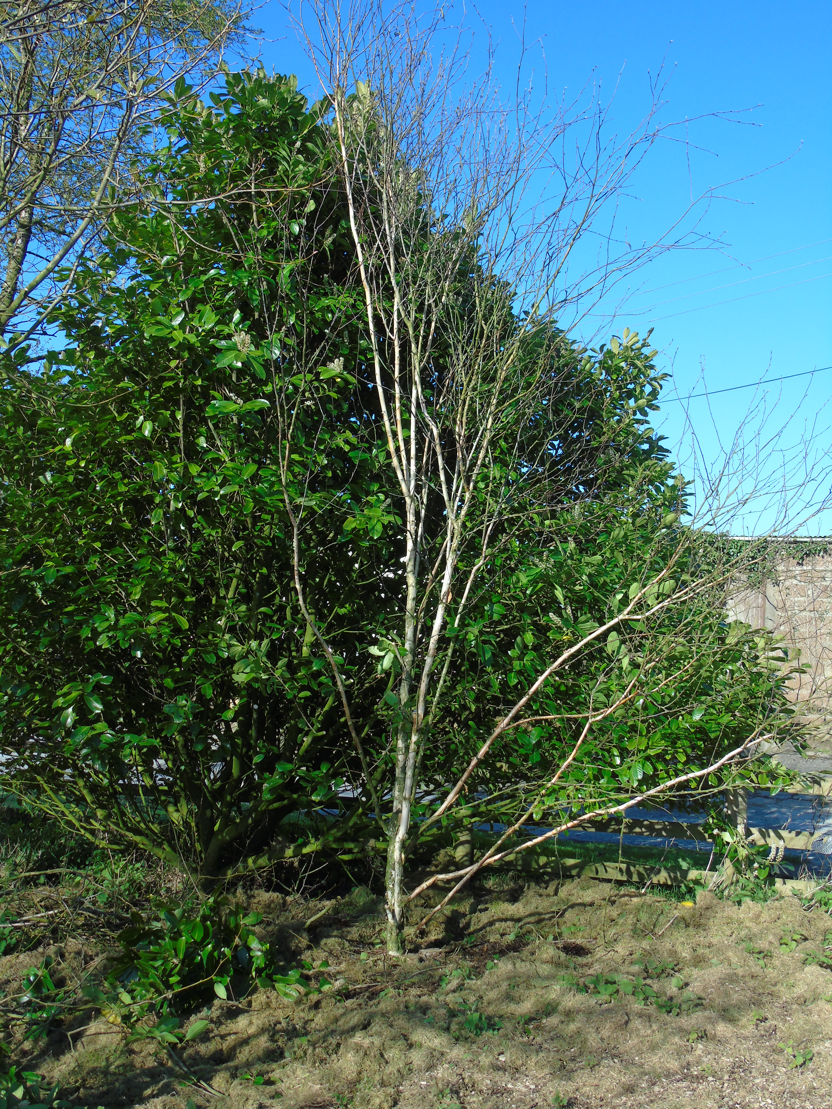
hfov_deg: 41.8
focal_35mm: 34
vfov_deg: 54.0
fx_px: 1090
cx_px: 416
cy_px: 554
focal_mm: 6.1
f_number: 3.8
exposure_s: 1/400
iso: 80
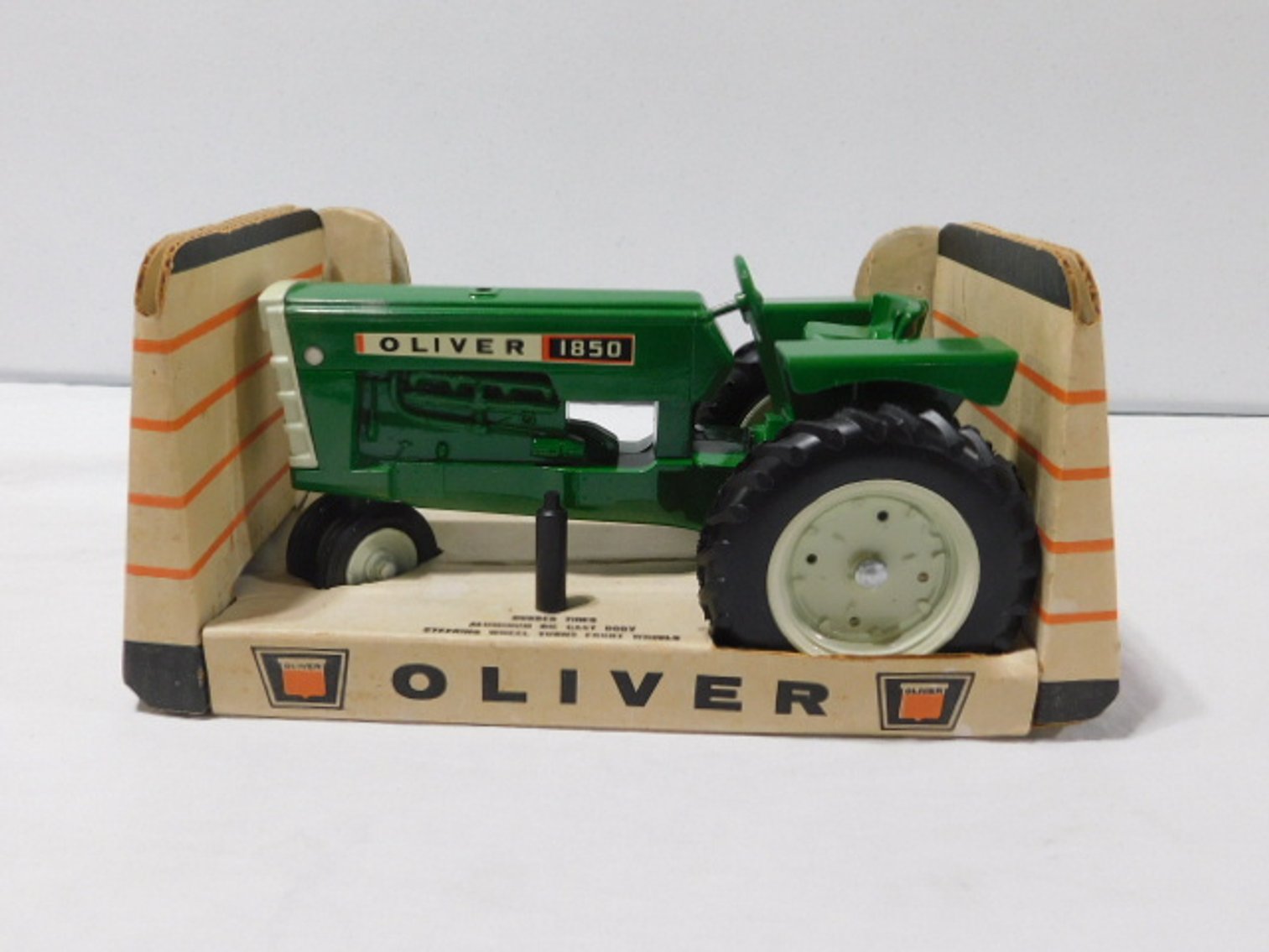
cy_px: 476
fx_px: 1100
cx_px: 634
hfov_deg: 60.0
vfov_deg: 46.8
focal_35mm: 30
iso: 200
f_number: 3.2
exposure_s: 1/30
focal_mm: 5.3
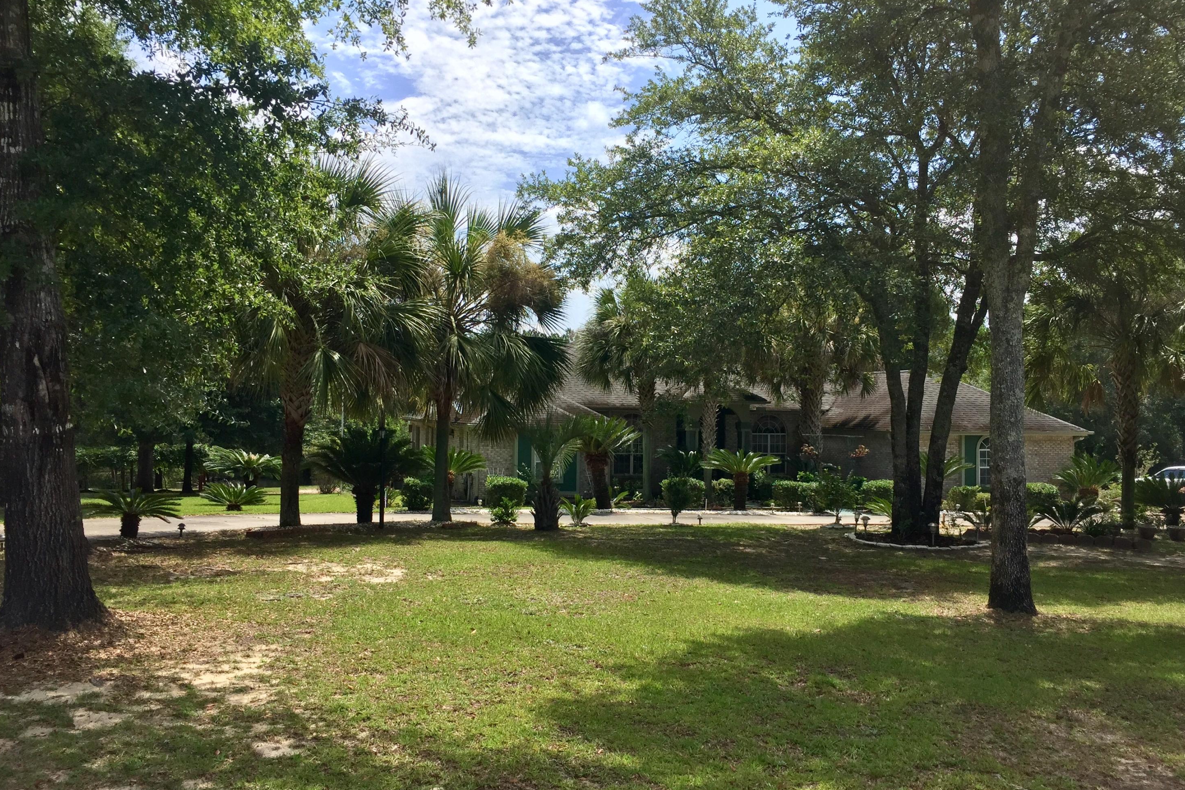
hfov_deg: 60.3
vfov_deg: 42.3
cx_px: 606
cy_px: 374
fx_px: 1020
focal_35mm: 31
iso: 32
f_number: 2.2
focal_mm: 4.15
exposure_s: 1/1464
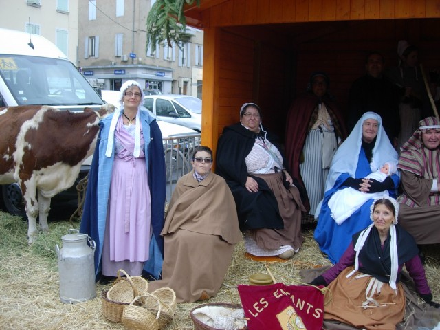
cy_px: 165
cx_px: 220
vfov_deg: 37.7
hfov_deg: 49.0
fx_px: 483
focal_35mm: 38
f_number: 2.8
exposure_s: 1/121
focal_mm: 7.8
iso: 64
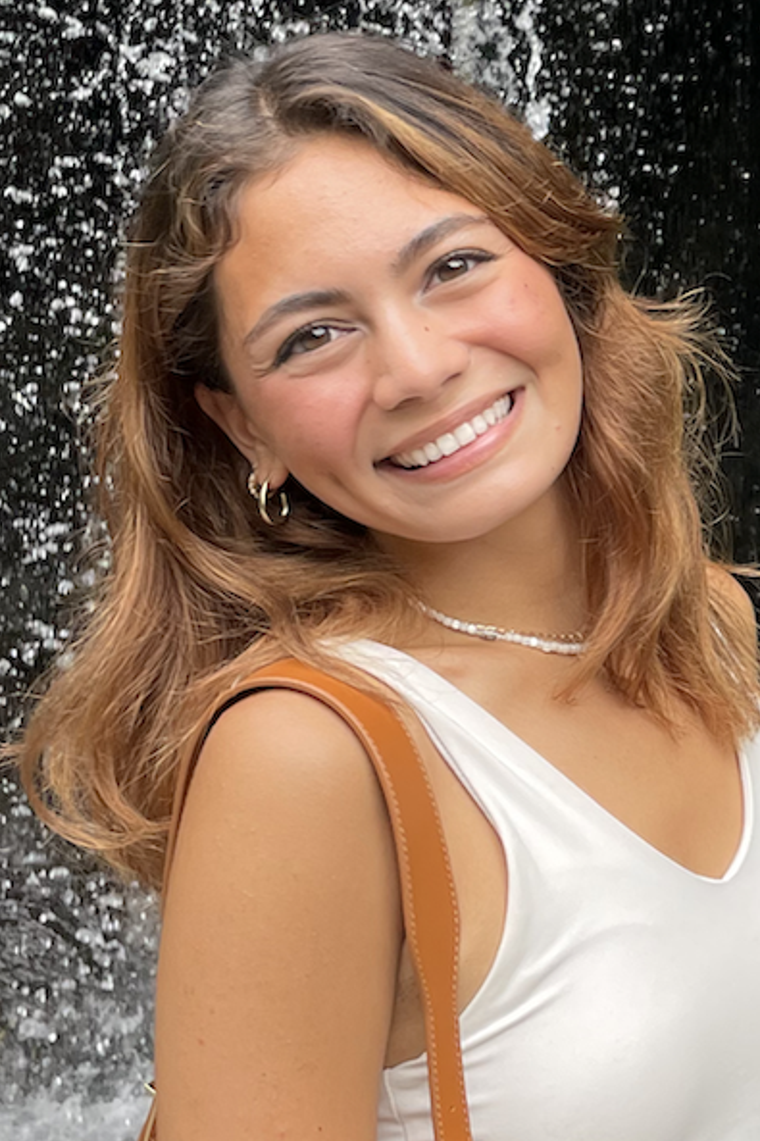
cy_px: 384
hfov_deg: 16.5
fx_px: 2503
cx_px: 916
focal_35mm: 79
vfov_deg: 25.5
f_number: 1.6
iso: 32
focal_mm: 4.2
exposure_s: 1/205
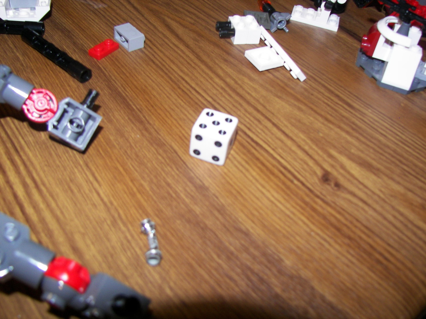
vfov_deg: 39.7
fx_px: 443
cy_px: 160
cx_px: 213
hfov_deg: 51.4
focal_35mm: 36
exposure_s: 1/30
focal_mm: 6
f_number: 2.8
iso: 100
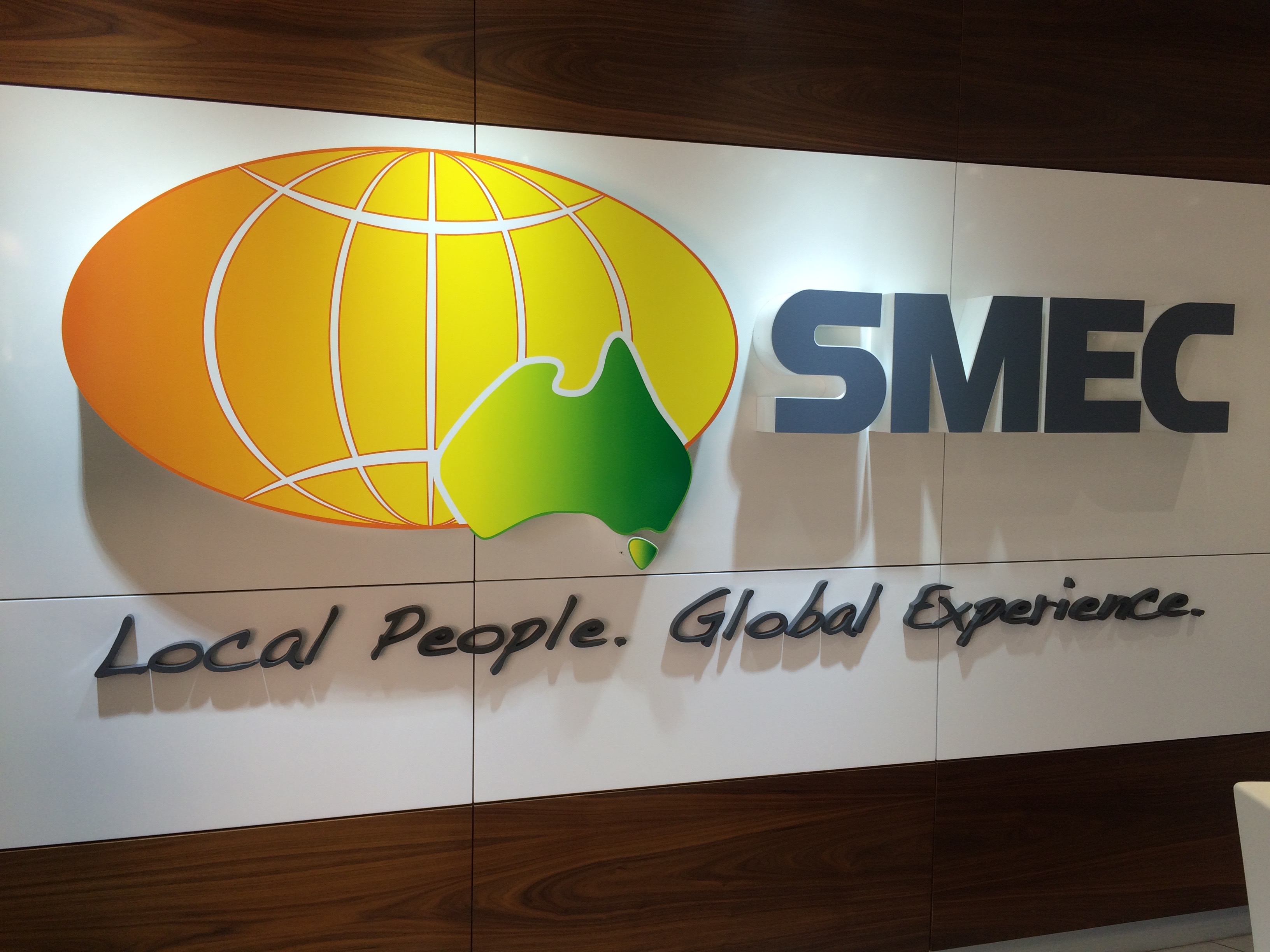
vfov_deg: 48.2
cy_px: 476
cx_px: 635
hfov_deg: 61.7
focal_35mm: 29
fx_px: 1064
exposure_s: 1/60
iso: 40
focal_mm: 4.15
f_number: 2.2
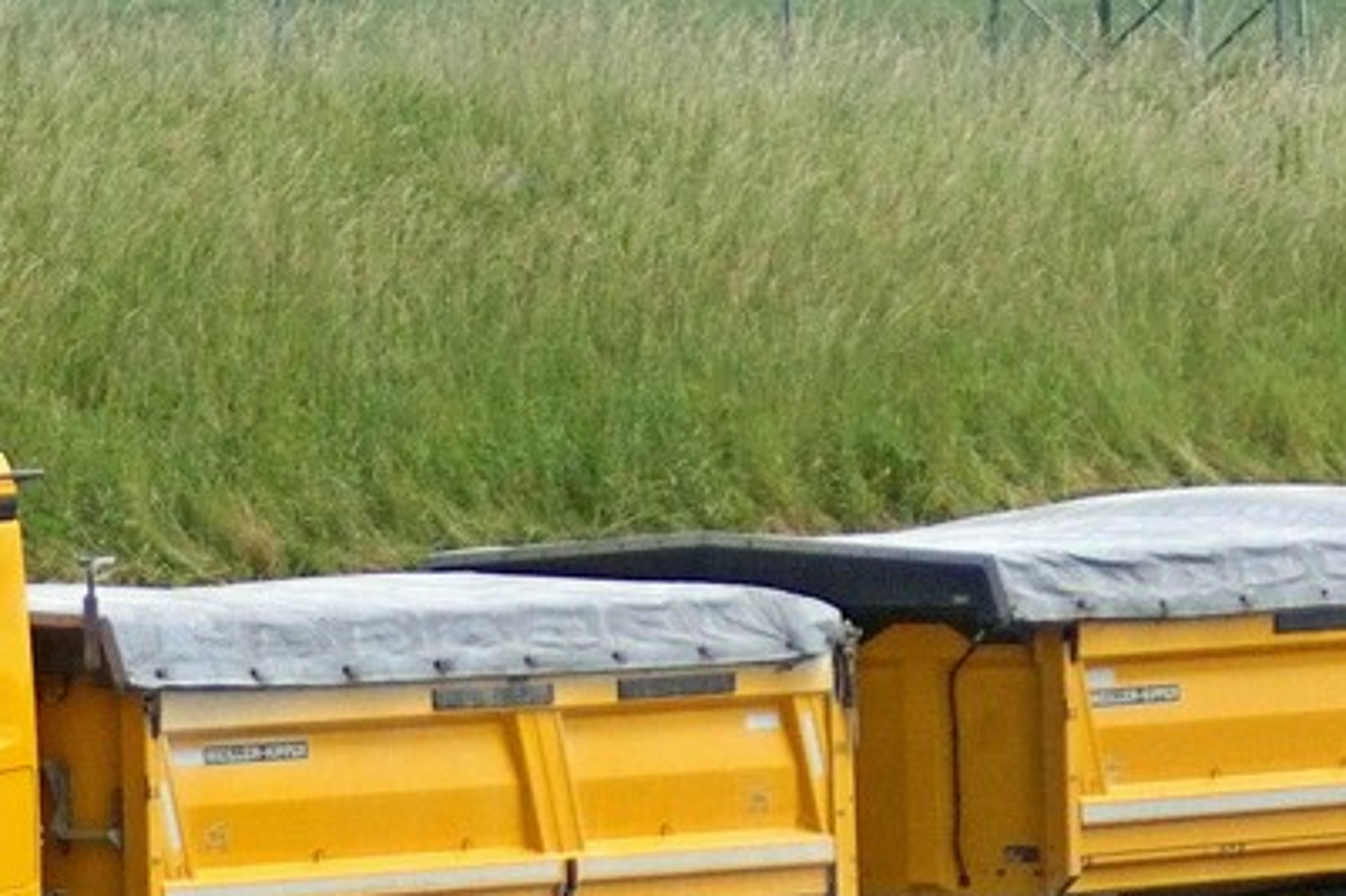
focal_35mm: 269
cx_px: 470
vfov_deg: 5.1
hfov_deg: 7.7
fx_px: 10053
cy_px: 611
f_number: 5.6
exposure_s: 1/2000
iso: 500
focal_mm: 90
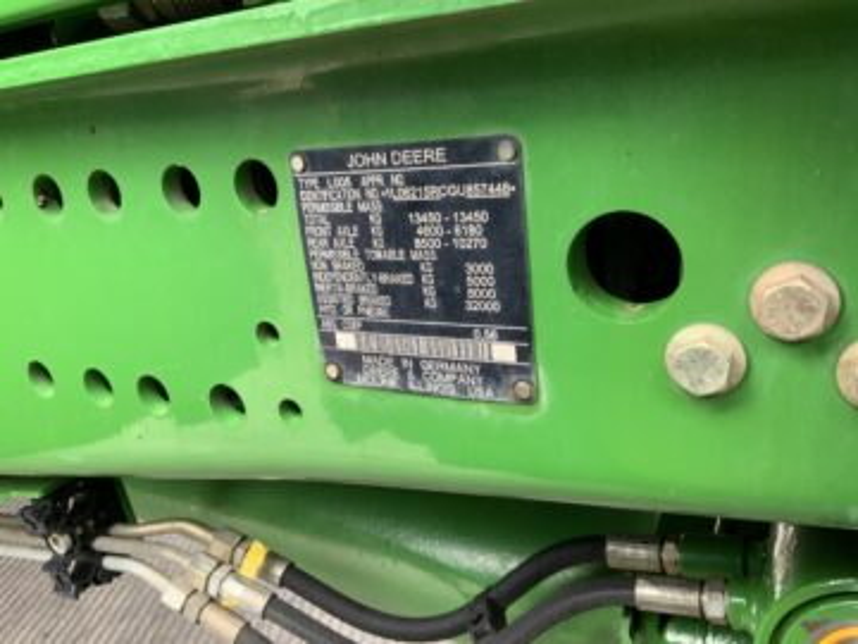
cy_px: 322
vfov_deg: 48.2
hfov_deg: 61.7
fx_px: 719
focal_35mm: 29
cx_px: 429
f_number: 1.8
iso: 64
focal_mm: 3
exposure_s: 1/122
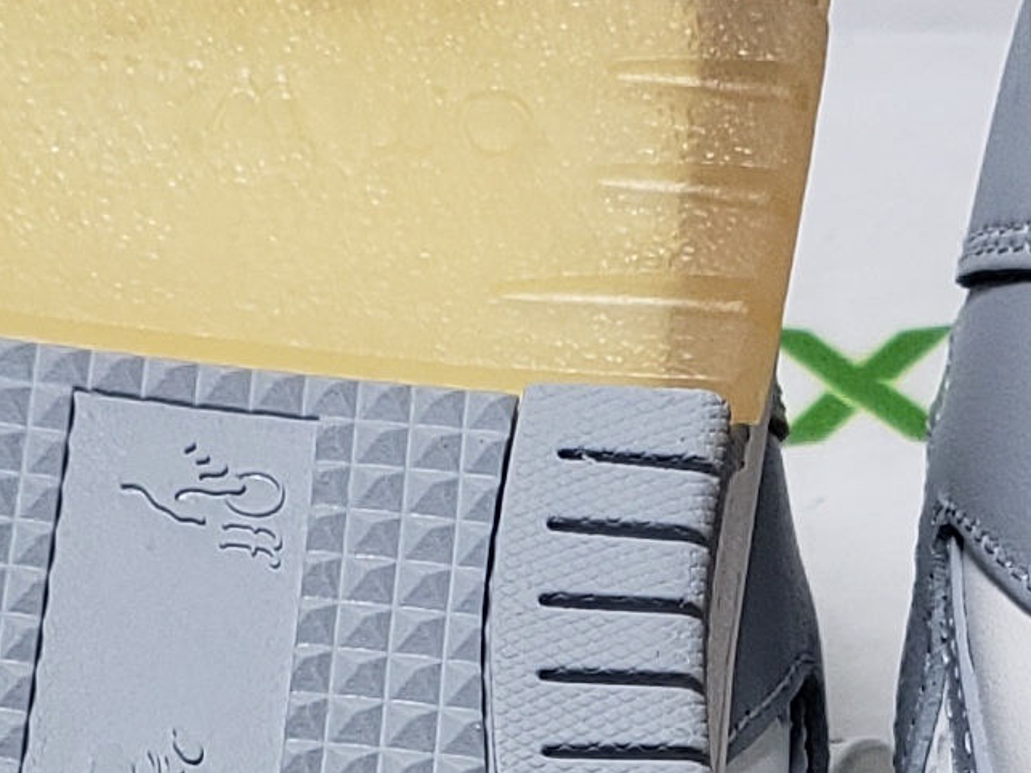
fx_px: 4854
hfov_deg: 12.0
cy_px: 1267
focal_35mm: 163
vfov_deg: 8.8
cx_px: 1009
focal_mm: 4.3
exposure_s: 1/532
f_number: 1.5
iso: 50
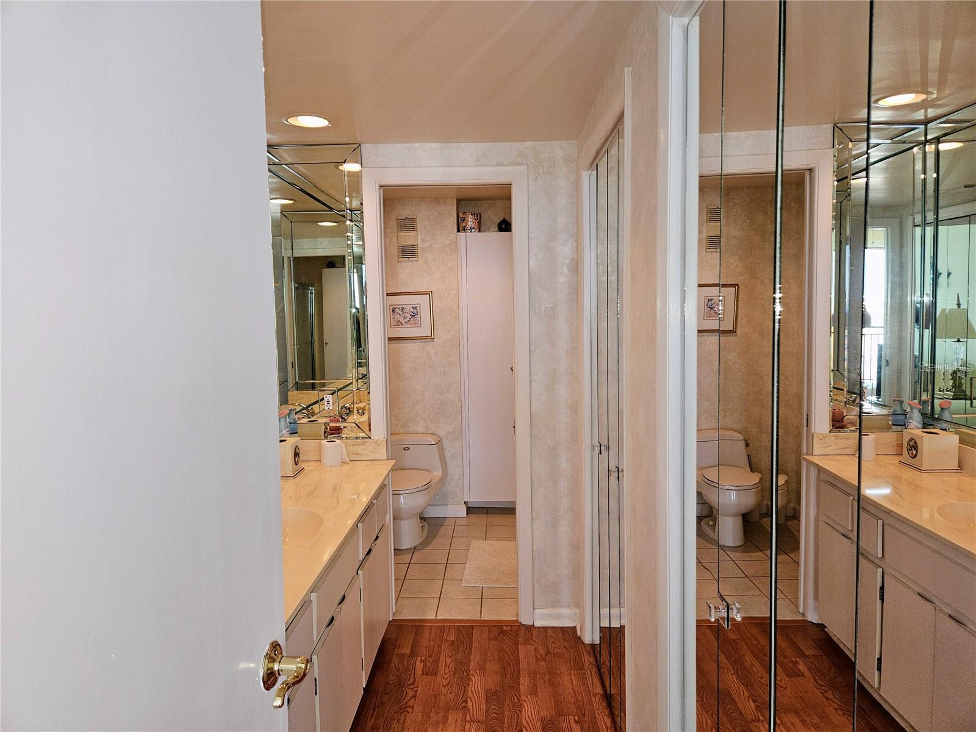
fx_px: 648
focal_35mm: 23
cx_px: 488
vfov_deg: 58.9
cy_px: 366
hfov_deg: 73.9
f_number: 1.8
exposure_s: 1/60
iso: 64
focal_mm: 5.4
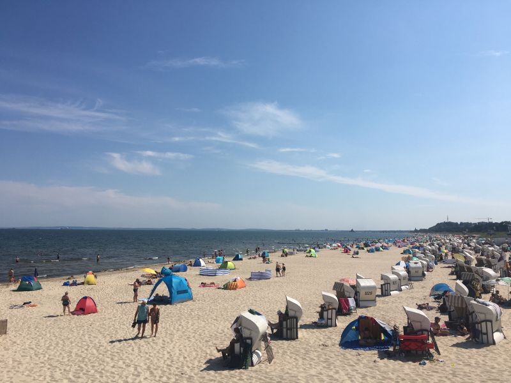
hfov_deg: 61.7
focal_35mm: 29
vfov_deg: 48.2
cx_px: 256
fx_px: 428
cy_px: 192
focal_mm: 4.15
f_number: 2.2
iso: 25
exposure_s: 1/4049
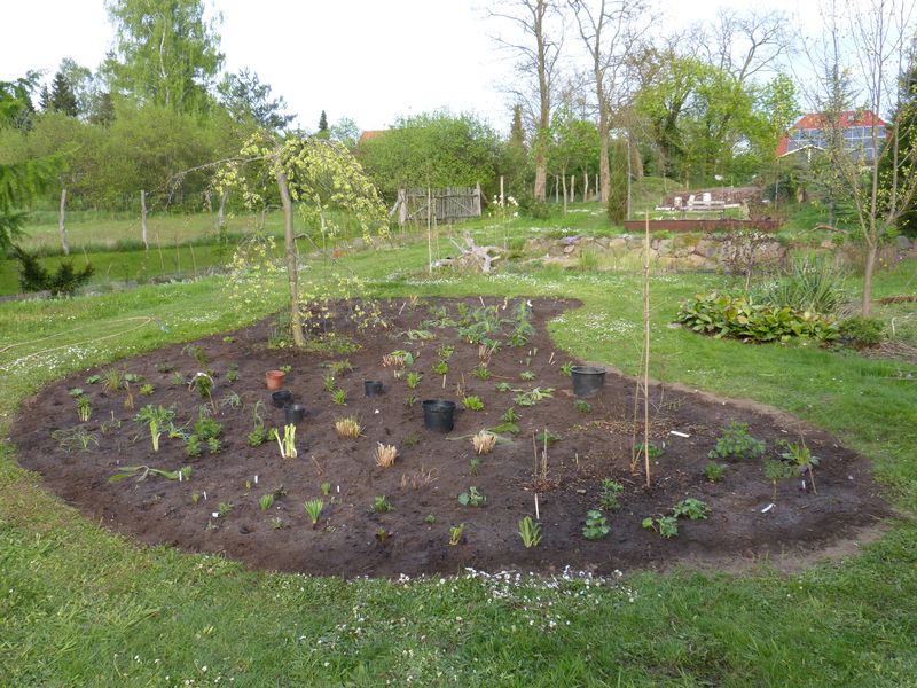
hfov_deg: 58.4
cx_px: 458
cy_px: 344
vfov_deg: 45.4
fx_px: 821
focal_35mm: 31
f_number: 4
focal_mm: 5.4
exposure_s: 1/160
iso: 100
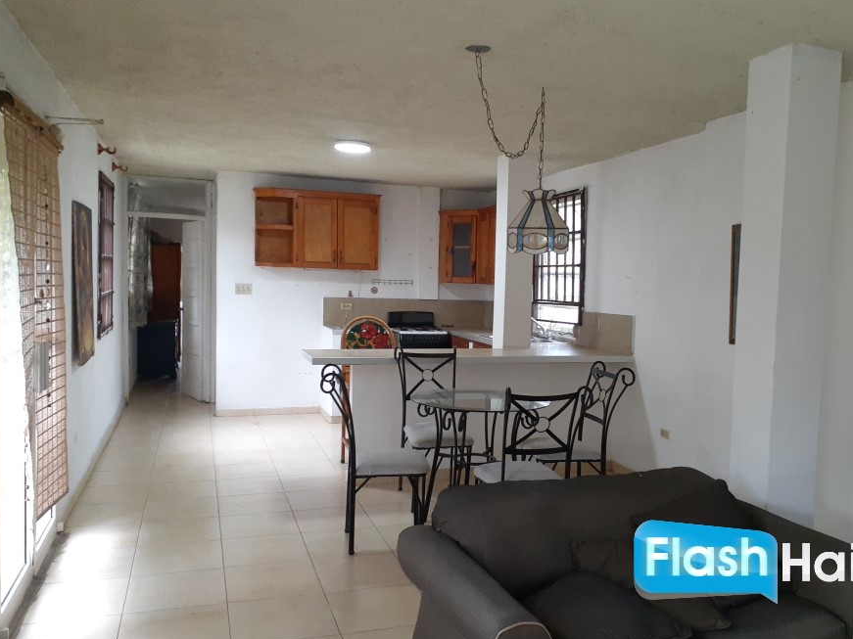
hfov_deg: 58.3
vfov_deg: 45.4
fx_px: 764
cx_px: 451
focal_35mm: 31
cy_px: 329
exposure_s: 1/60
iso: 250
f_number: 1.9
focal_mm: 3.6
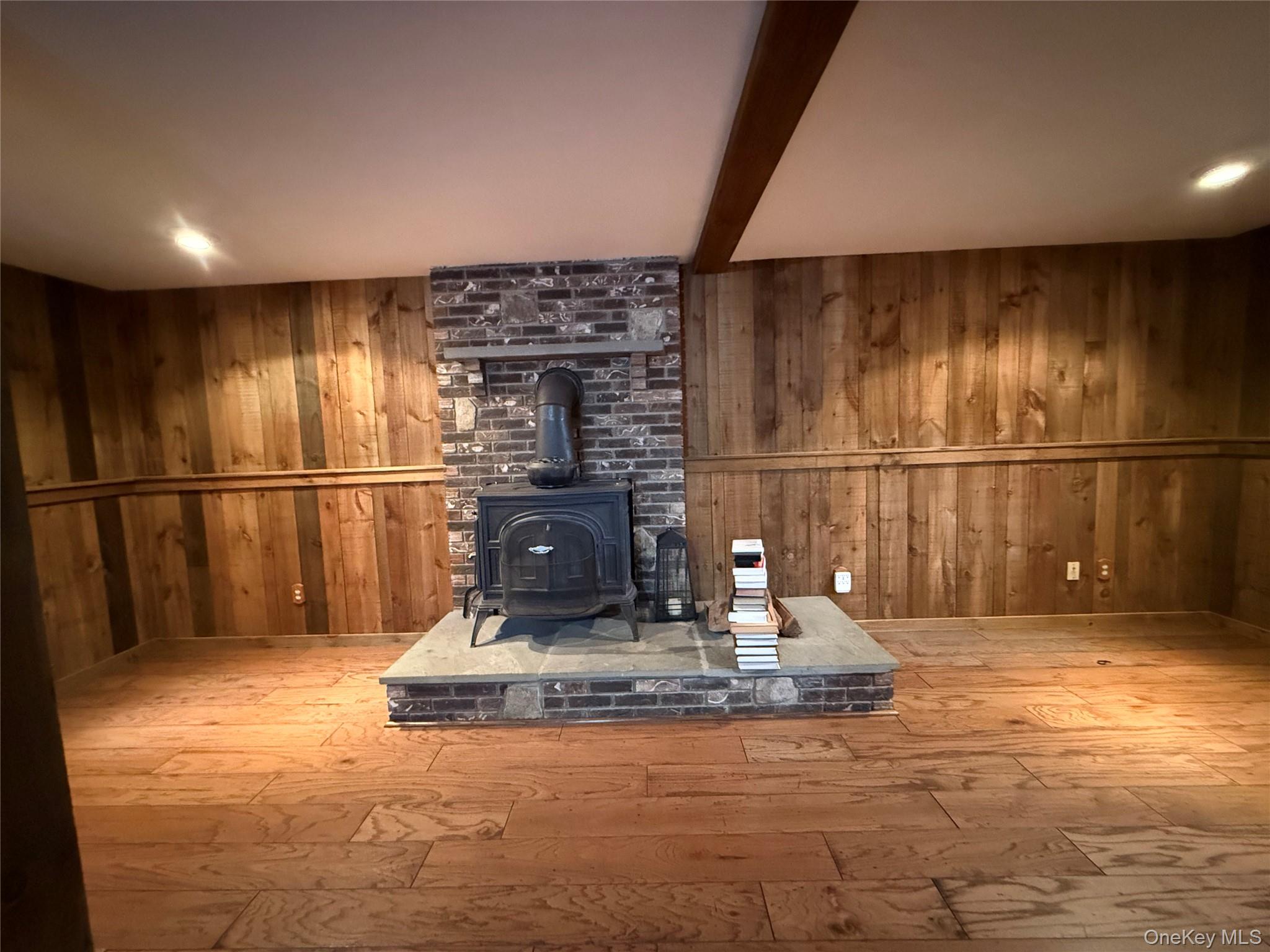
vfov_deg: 85.7
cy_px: 476
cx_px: 635
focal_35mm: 14
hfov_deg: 102.1
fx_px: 514
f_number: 2.2
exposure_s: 1/30
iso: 1600
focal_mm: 2.22
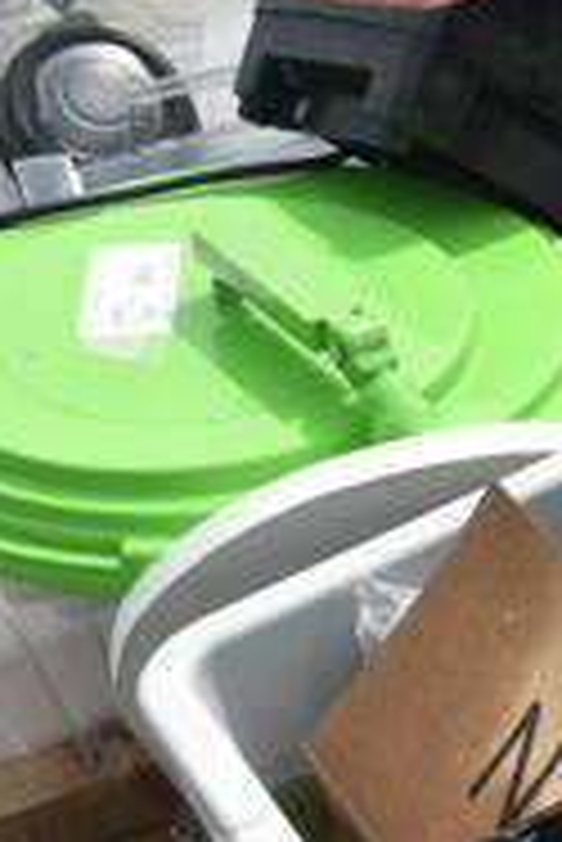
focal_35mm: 98
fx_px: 2290
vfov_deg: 20.4
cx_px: 1146
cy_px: 761
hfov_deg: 12.3
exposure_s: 1/500
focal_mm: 20
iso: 200
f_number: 8
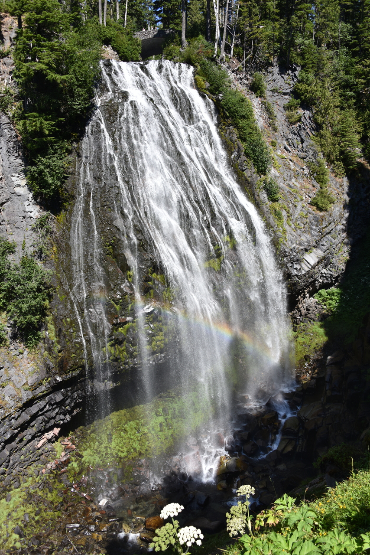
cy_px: 278
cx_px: 185
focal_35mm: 28
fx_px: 431
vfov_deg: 65.5
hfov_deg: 46.4
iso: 100
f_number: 8
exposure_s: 1/250
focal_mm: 28
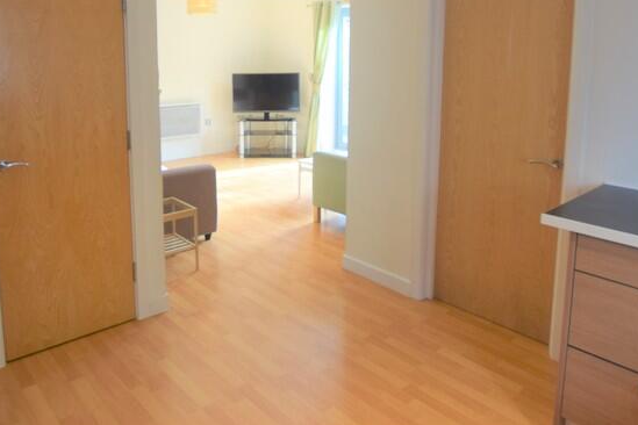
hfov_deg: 65.2
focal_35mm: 28
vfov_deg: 44.9
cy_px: 109
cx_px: 279
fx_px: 496
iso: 400
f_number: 4
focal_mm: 10
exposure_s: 1/60
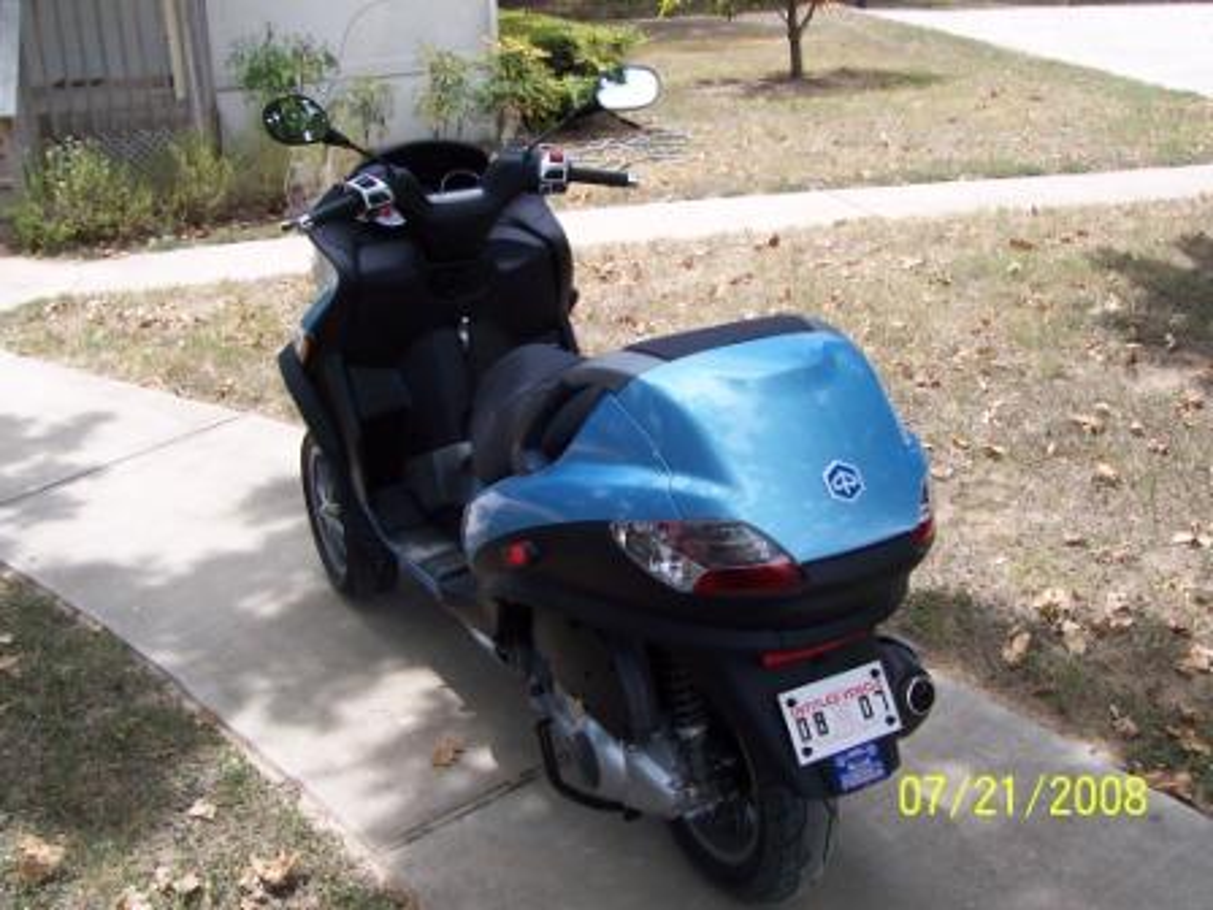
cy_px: 455
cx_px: 606
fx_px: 1297
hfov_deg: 50.1
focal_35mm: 37
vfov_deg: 38.7
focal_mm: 5.6
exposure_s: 1/250
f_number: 5.6
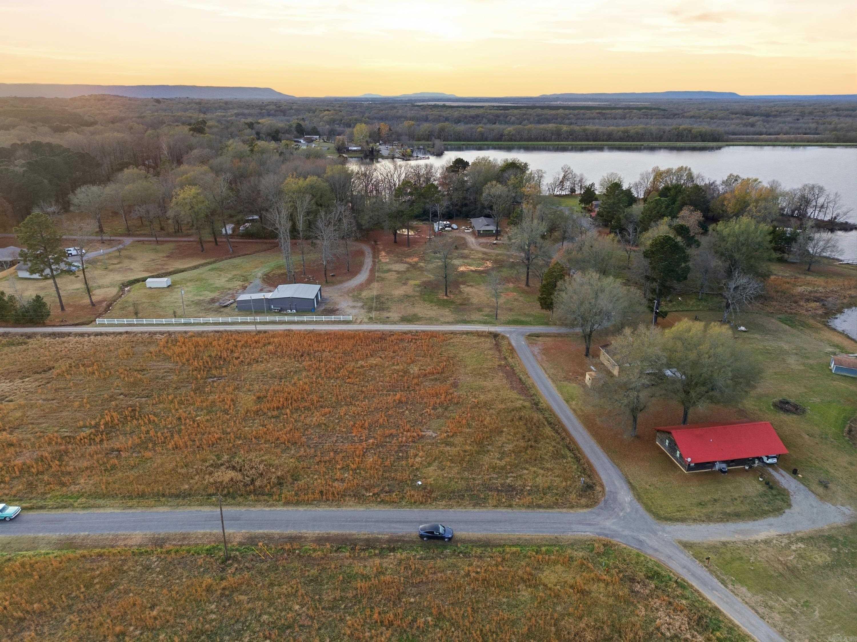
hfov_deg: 71.6
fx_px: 594
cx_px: 428
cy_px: 321
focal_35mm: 24
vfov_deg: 56.8
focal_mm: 8.7
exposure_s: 1/800
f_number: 1.8
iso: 400
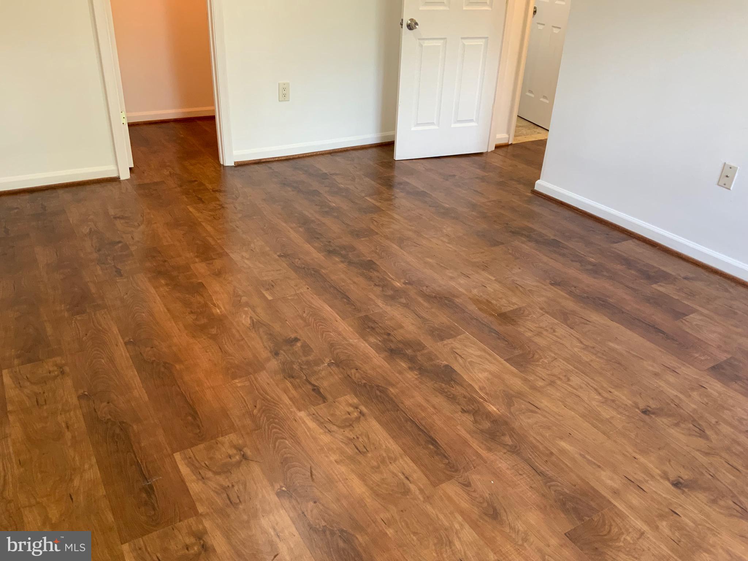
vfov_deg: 48.2
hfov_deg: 61.7
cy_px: 280
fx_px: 627
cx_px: 374
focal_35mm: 29
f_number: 1.8
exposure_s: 1/60
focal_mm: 3
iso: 80
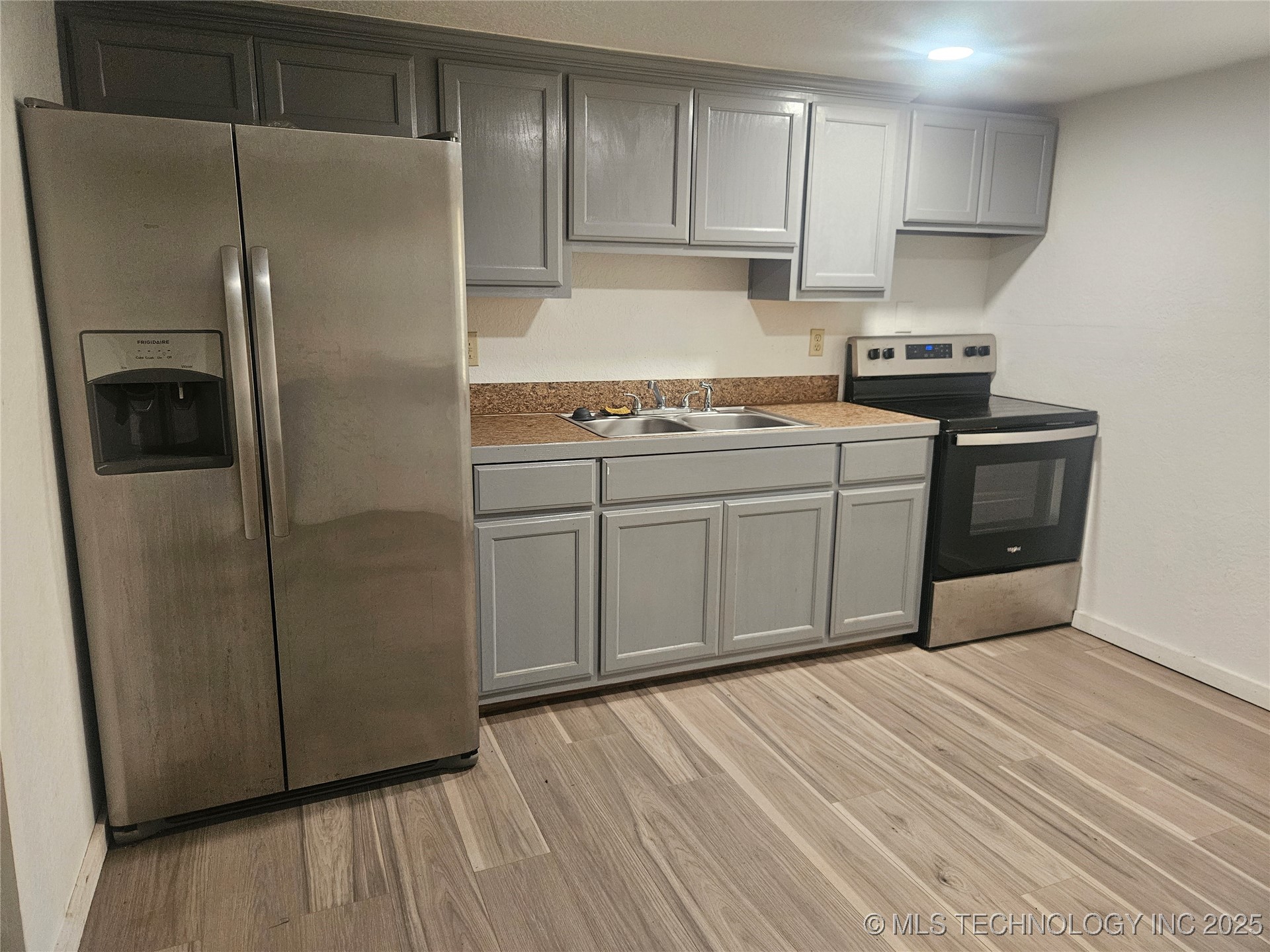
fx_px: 844
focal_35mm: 23
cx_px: 635
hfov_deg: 73.9
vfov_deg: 58.9
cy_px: 476
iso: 640
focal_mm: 5.4
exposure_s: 1/120
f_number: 1.8
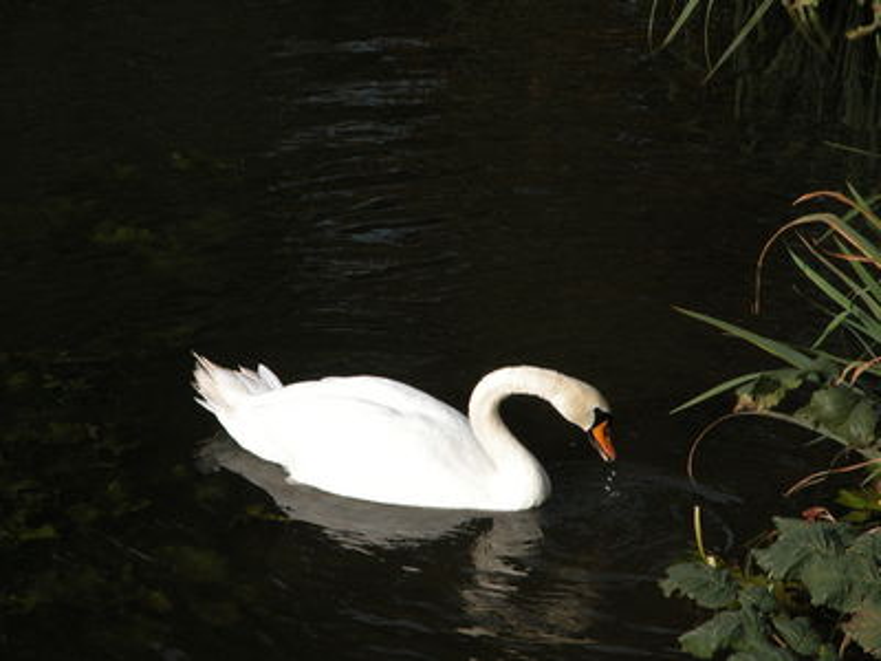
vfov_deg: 5.4
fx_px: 7024
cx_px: 440
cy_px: 330
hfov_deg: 7.2
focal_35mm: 276
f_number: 5.9
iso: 100
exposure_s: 1/333
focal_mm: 71.2
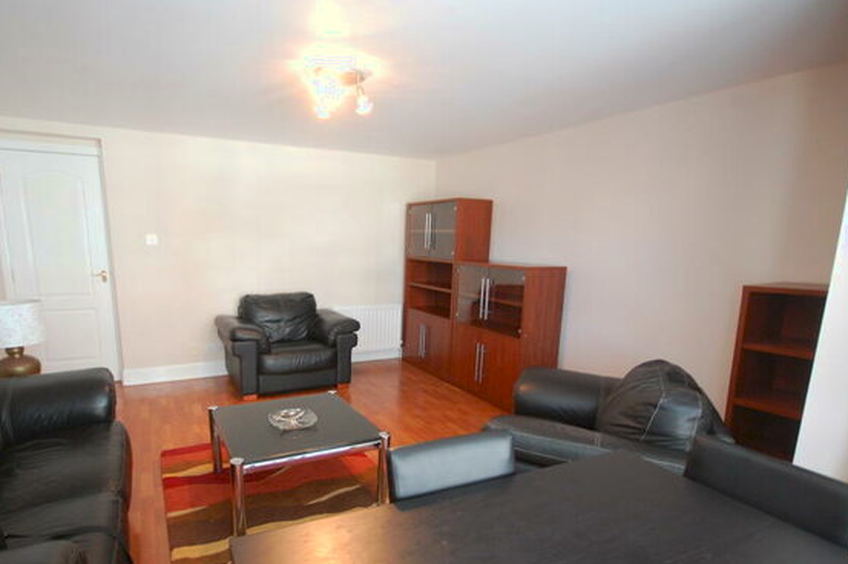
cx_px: 374
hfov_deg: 86.6
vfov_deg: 64.1
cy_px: 330
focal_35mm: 19
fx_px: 447
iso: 800
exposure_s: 1/25
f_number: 4
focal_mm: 10
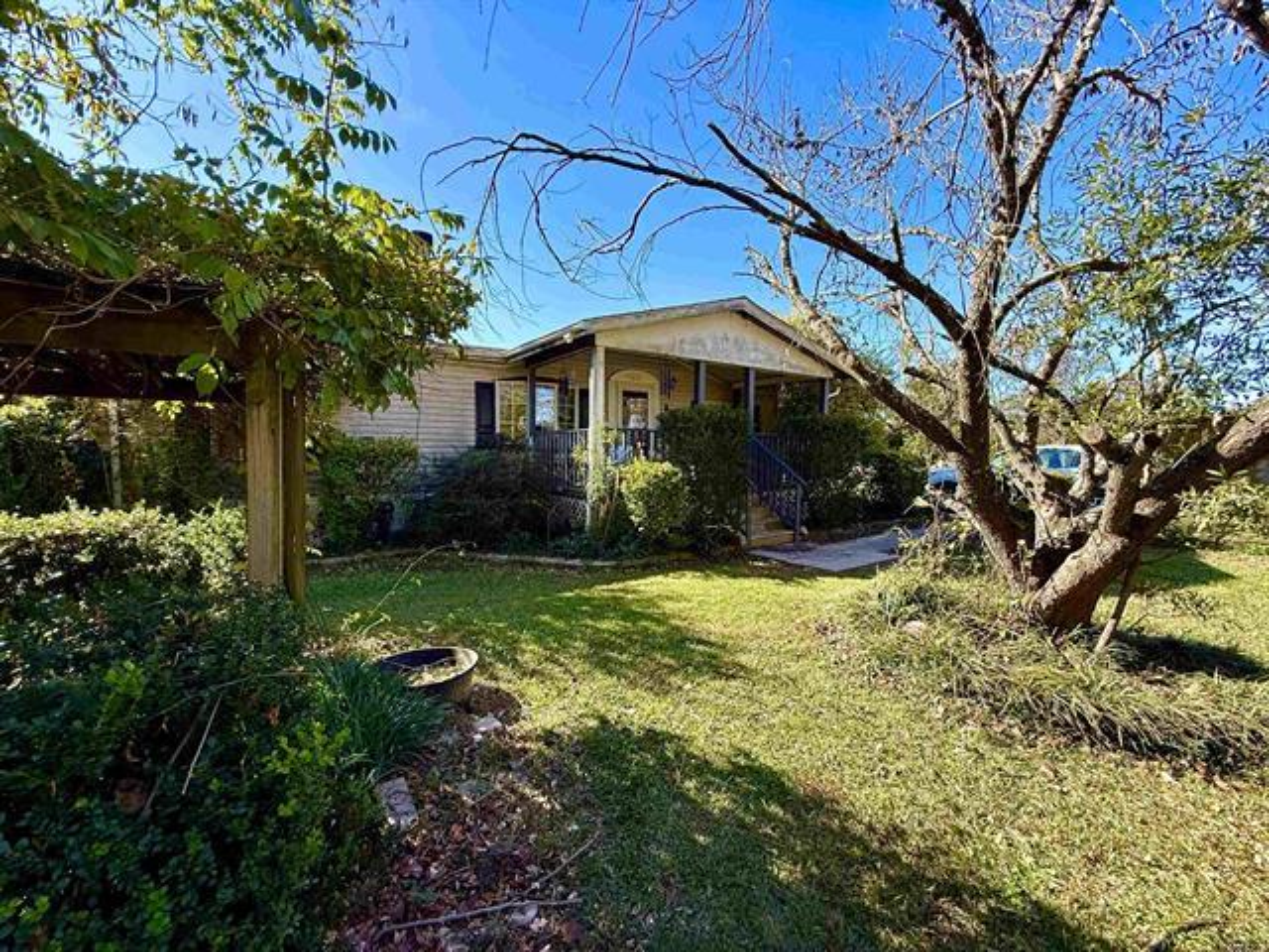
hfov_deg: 102.1
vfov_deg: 85.7
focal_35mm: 14
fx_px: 513
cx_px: 634
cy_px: 476
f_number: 2.2
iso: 64
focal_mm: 2.22
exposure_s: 1/451
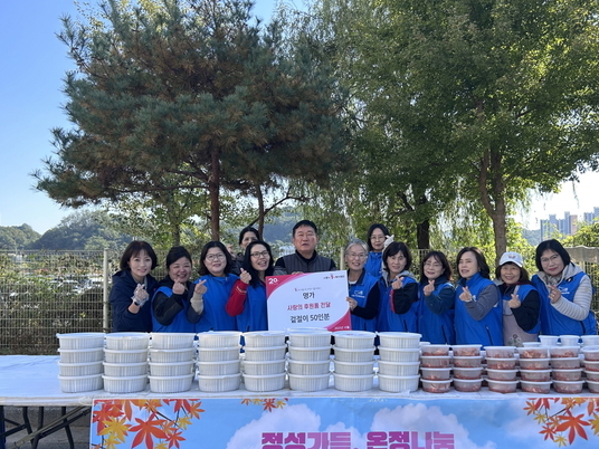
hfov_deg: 55.1
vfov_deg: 42.8
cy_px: 258
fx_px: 571
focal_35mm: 33
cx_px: 351
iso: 50
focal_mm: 5.7
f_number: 1.5
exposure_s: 1/866
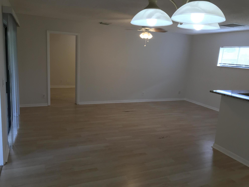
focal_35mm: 28
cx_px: 124
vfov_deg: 49.7
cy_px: 94
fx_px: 201
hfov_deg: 63.4
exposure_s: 1/60
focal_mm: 3.99
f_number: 1.8
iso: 32
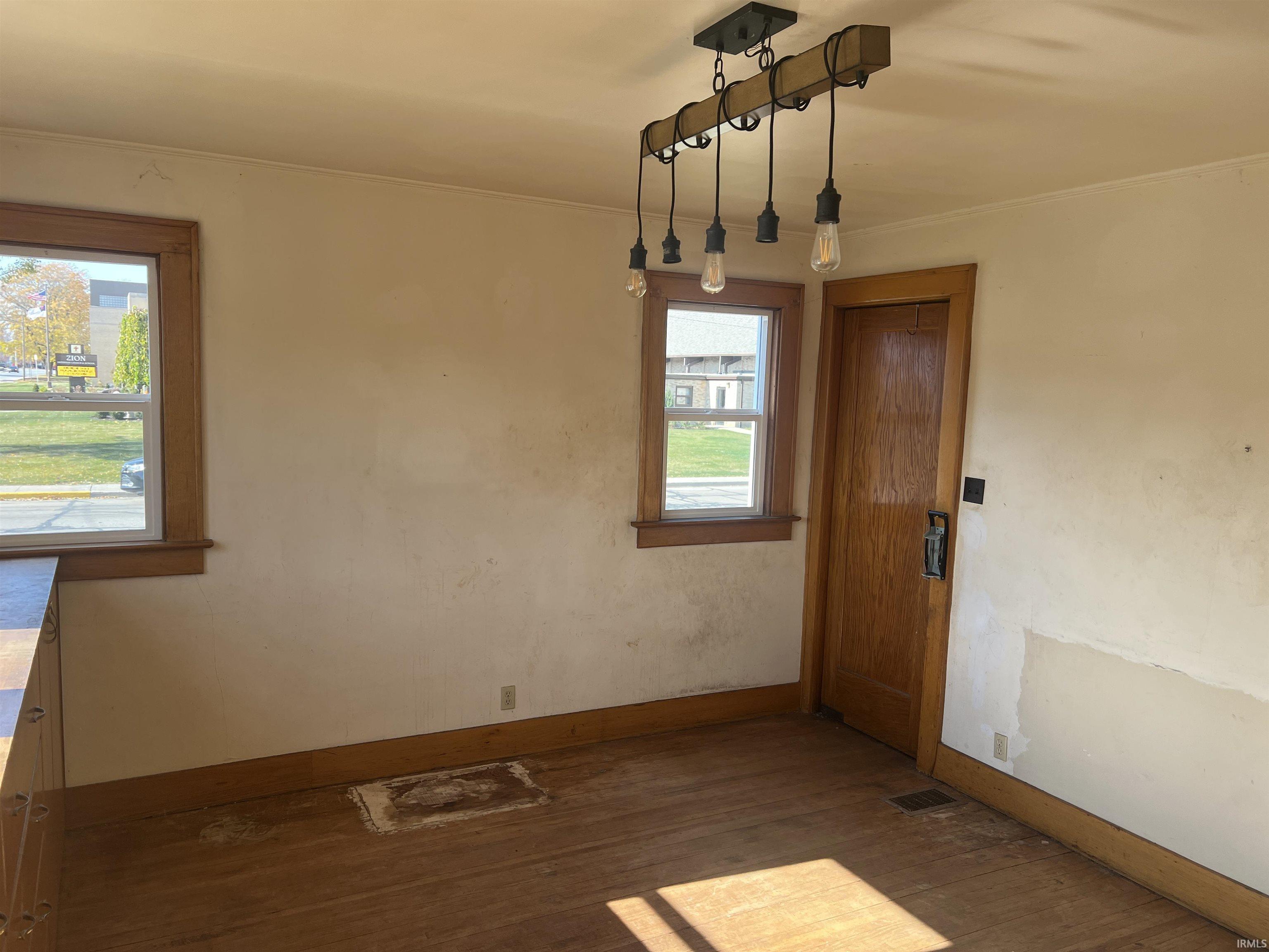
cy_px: 476
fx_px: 953
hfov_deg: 67.3
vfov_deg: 53.1
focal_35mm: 26
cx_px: 634
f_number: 1.5
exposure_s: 1/250
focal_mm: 5.7
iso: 40
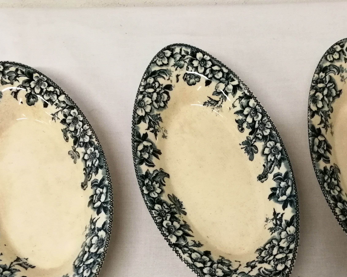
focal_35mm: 43
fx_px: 442
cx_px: 213
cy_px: 196
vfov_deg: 34.4
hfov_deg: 42.6
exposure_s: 1/50
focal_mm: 2.38
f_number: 2.2
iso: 80
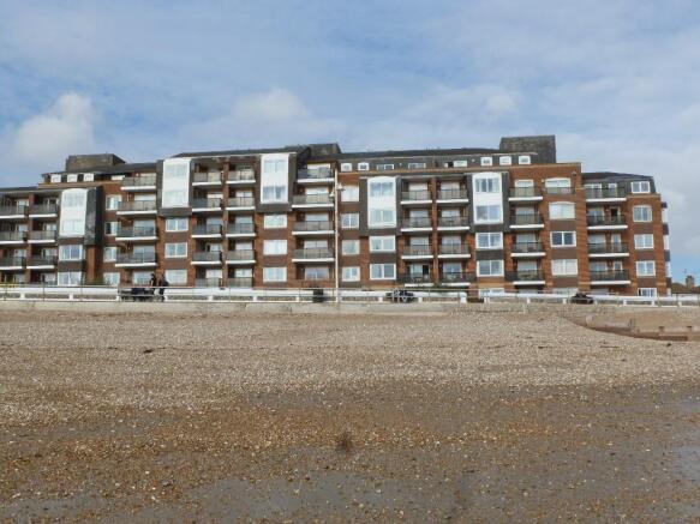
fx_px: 728
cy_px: 262
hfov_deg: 51.4
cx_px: 350
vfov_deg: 39.6
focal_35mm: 36
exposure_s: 1/400
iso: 100
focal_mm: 6.4
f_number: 5.6
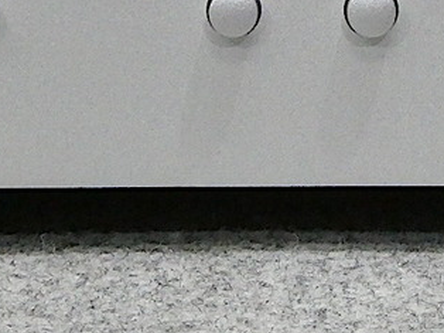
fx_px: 2551
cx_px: 324
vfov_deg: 7.4
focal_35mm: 199
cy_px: -106
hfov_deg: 9.9
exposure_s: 1/80
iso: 1000
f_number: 5.6
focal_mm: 11.7
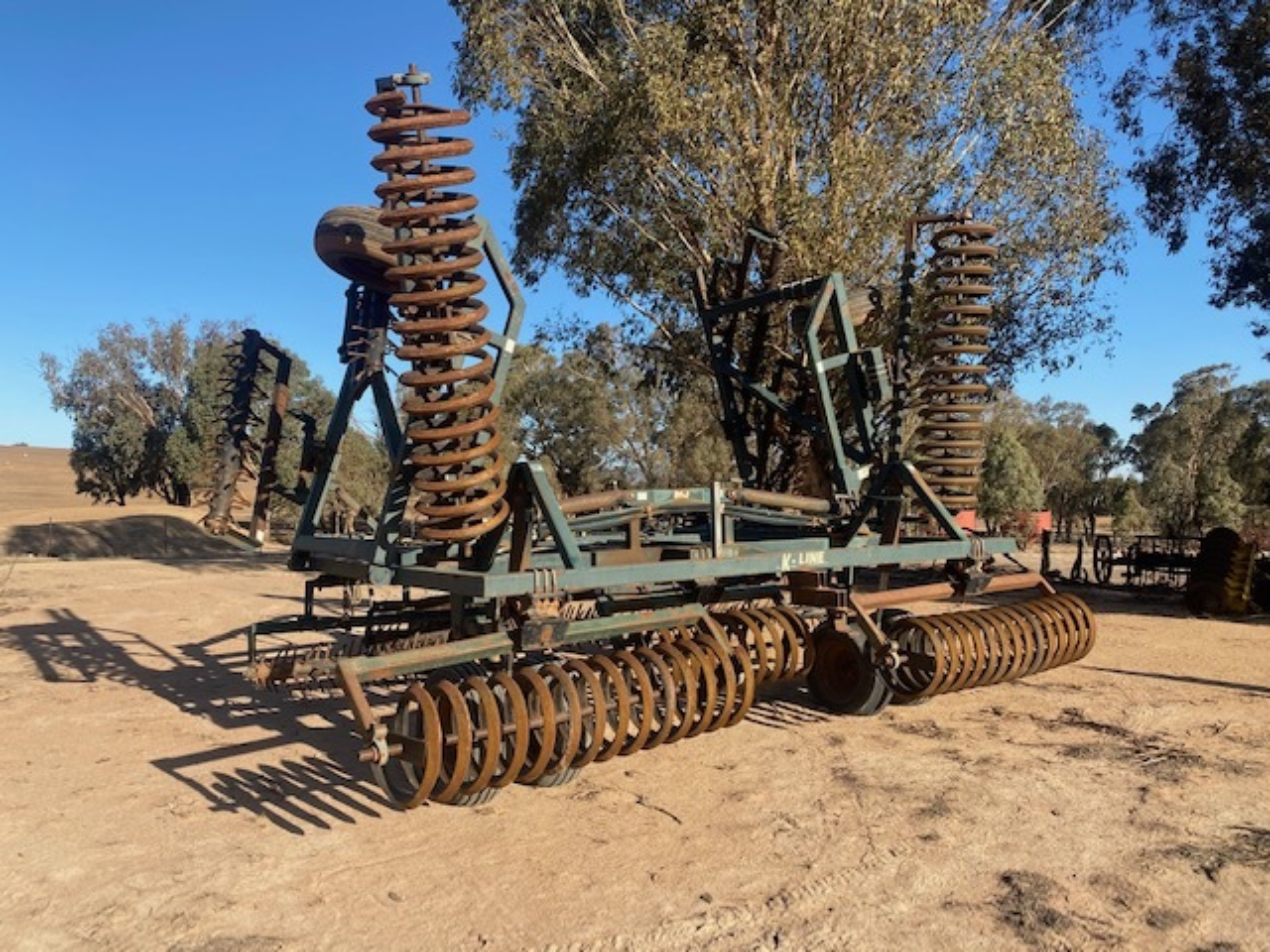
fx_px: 954
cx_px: 635
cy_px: 476
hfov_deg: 67.3
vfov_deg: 53.1
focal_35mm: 26
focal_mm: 4.25
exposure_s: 1/1681
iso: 32
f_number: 1.8
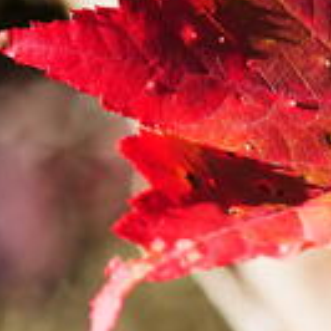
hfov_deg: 2.0
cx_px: 386
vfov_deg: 2.0
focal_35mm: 895
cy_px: 142
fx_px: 9682
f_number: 4.5
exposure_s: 1/320
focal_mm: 150
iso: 320
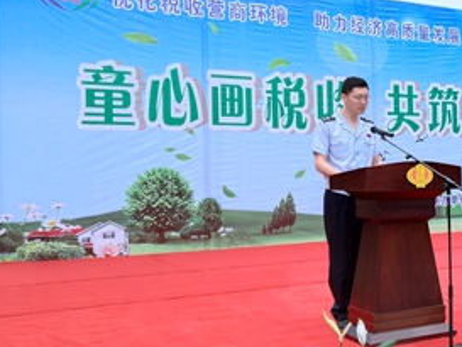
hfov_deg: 33.6
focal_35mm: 55
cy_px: 177
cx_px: 391
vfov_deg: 26.6
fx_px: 734
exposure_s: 1/226
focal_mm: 3.95
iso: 54
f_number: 1.8
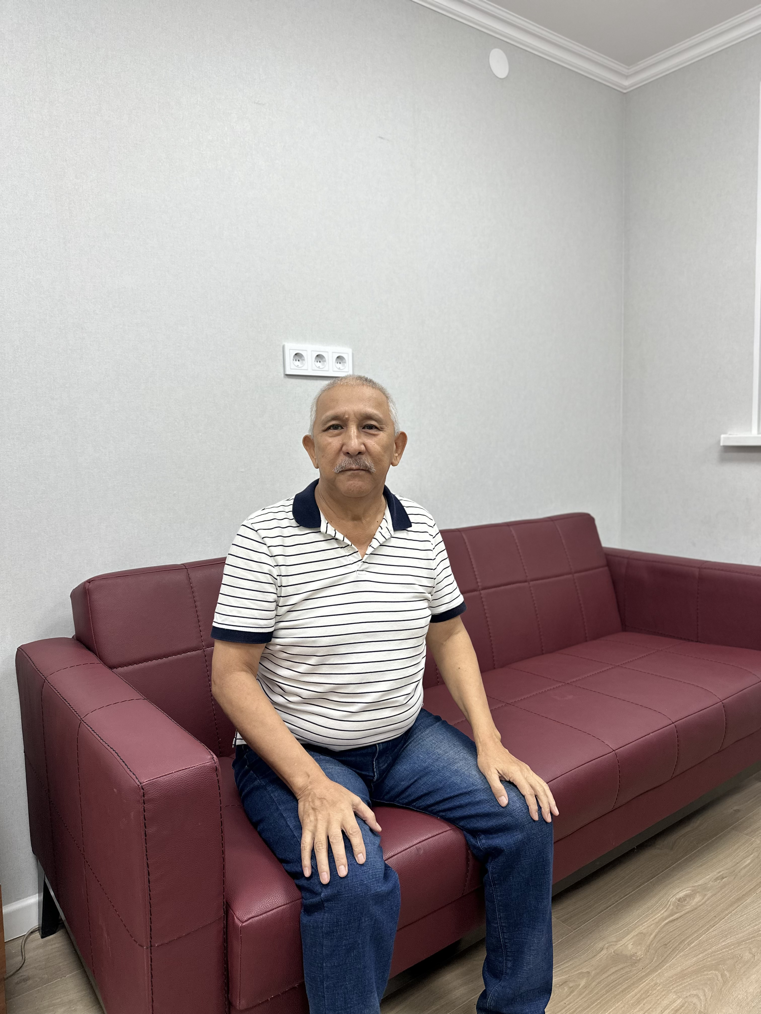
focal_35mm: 24
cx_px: 380
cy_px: 507
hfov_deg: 56.8
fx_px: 703
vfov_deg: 71.6
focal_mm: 6.86
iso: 160
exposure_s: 1/121
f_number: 1.78
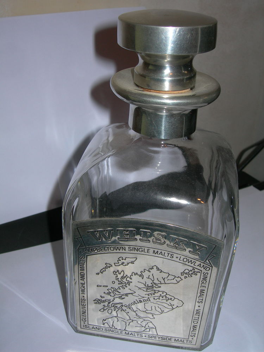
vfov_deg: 45.8
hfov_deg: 35.1
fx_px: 417
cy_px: 176
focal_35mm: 41
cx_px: 132
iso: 50
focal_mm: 8.5
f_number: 4.9
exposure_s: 1/60.1
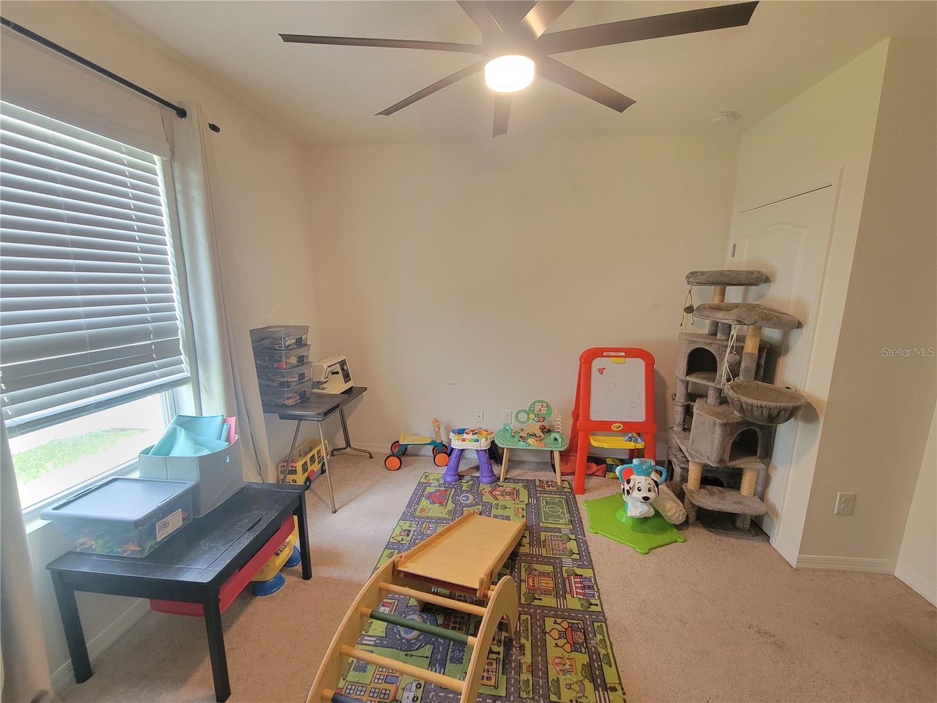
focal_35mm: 13
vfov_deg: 89.9
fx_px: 352
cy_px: 352
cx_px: 468
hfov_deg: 106.2
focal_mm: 2.2
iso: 320
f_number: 2.2
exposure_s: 1/40
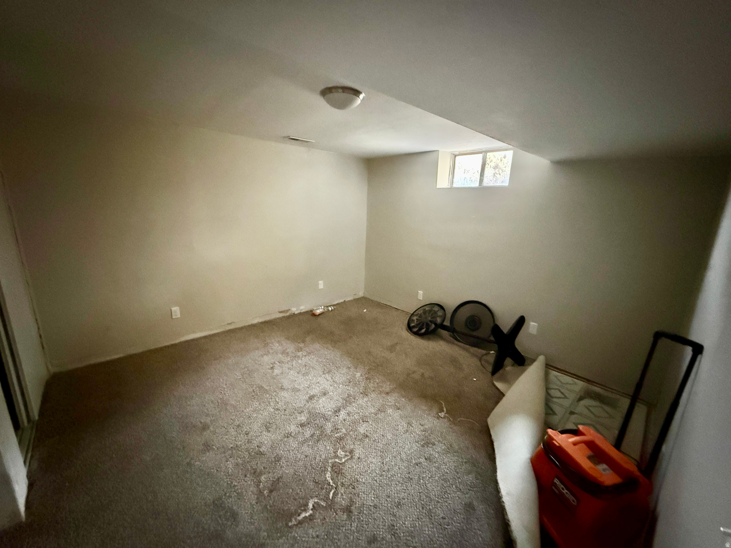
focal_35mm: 14
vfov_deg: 85.7
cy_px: 274
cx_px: 366
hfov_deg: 102.1
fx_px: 296
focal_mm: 2.22
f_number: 2.2
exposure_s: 1/30
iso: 2000
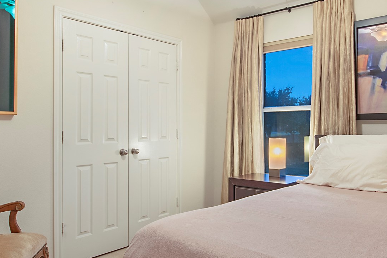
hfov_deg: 61.1
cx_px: 242
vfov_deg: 43.6
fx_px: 322
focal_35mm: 30
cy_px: 123
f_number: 11
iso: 100
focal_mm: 10
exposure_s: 2
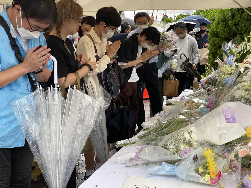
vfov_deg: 28.0
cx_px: 126
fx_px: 377
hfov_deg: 36.8
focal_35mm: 52
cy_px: 94
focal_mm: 6
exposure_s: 1/121
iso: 50
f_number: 2
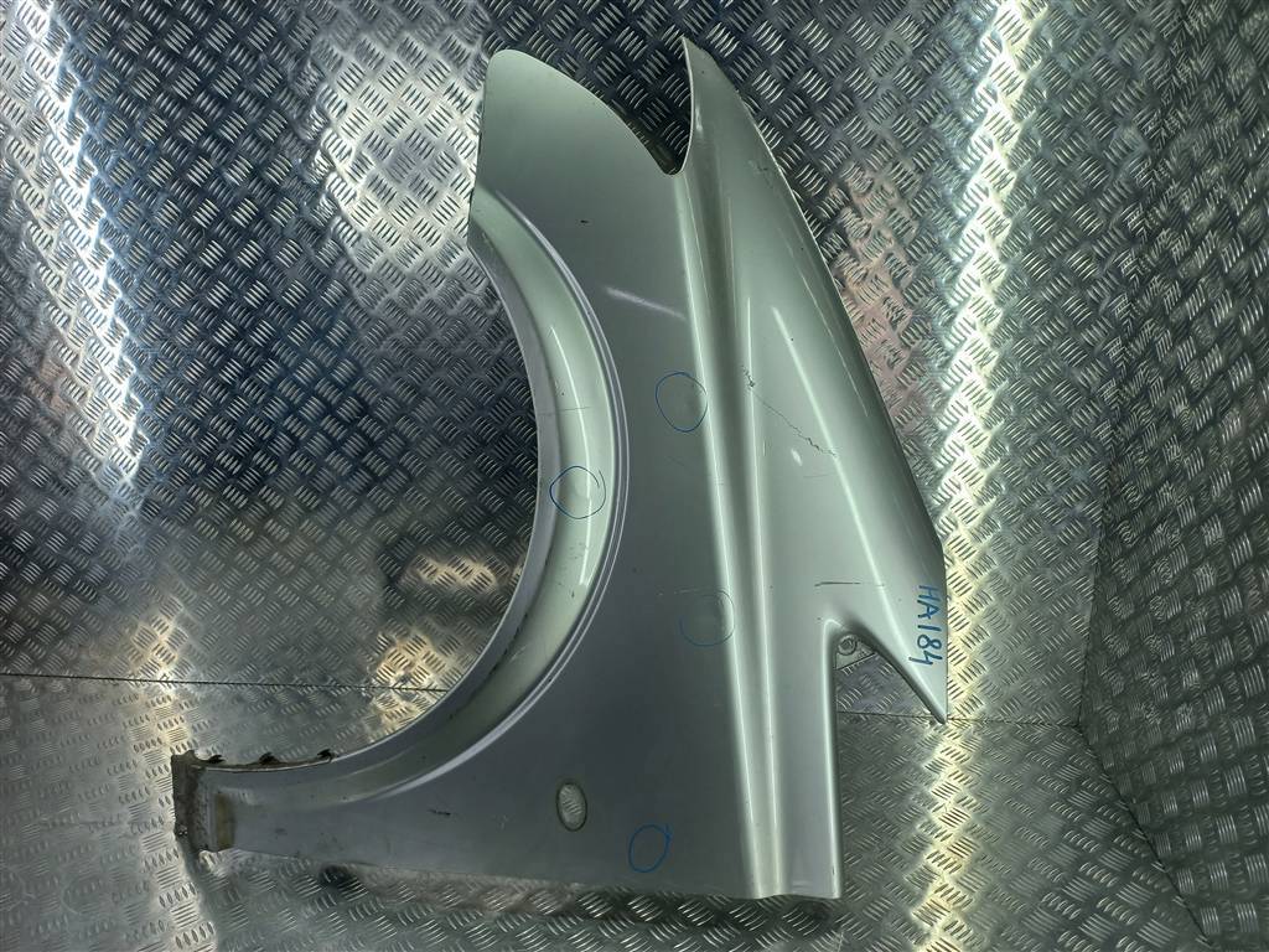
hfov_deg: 69.4
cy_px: 476
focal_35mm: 25
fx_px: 916
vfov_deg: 54.9
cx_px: 634
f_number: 1.8
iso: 32
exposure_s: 1/100
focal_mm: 4.6
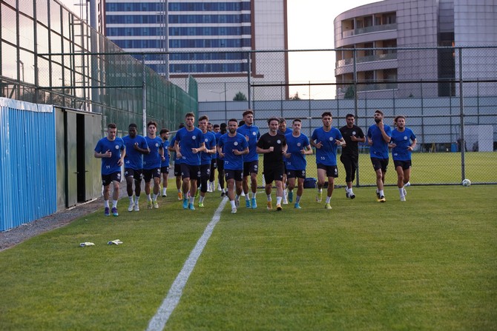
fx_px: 1408
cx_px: 248
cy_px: 166
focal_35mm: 102
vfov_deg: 13.4
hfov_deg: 20.0
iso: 3200
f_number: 5
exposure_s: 1/320
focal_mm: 102
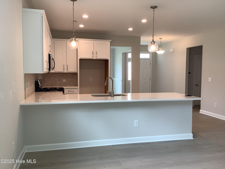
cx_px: 112
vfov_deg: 45.4
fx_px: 201
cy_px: 84
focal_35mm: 31
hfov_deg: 58.4
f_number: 2.4
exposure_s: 1/50
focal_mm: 3.3
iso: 50
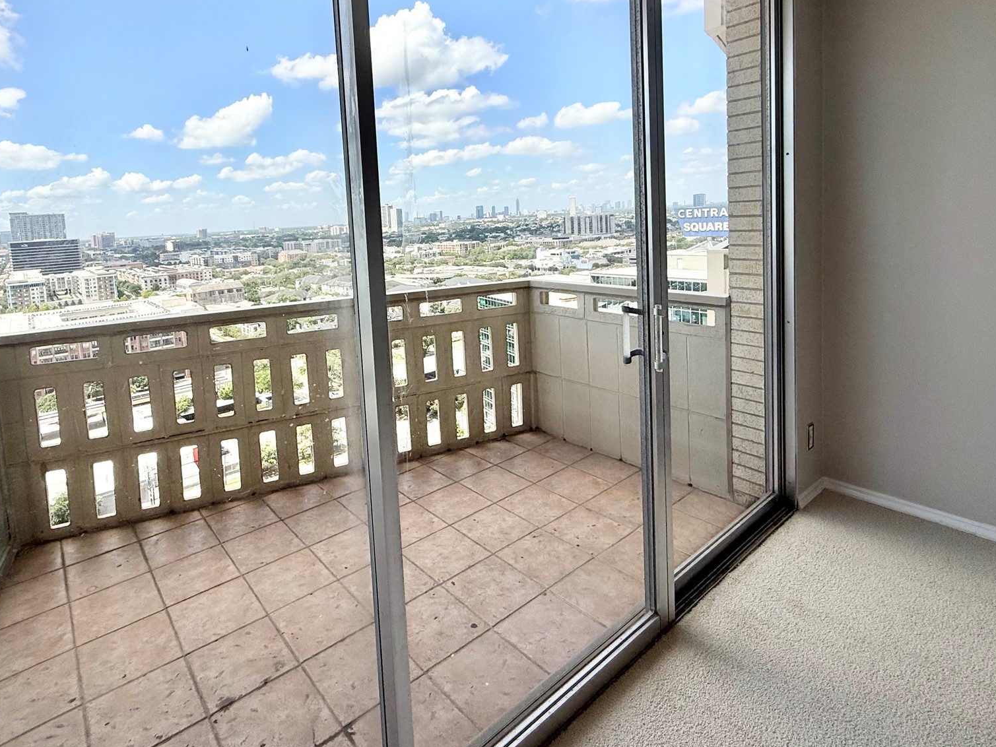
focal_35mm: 19
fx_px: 547
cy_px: 258
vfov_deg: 67.1
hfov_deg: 84.1
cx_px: 424
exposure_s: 1/928
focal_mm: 2.22
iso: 50
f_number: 2.2
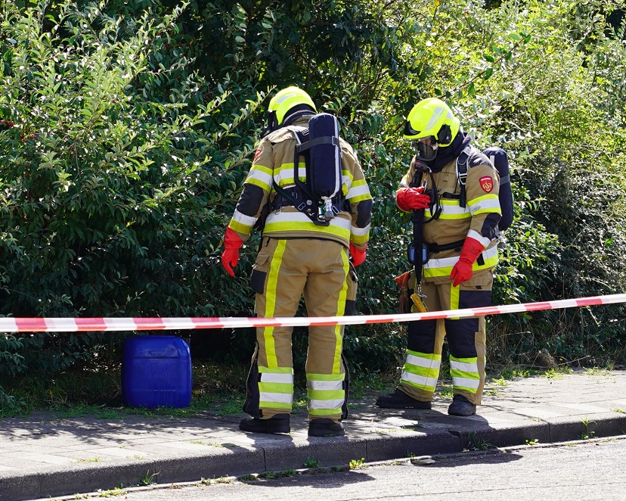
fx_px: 2204
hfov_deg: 16.2
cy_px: 251
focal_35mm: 119
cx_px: 292
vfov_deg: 13.0
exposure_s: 1/200
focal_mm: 105
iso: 100
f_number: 5.6
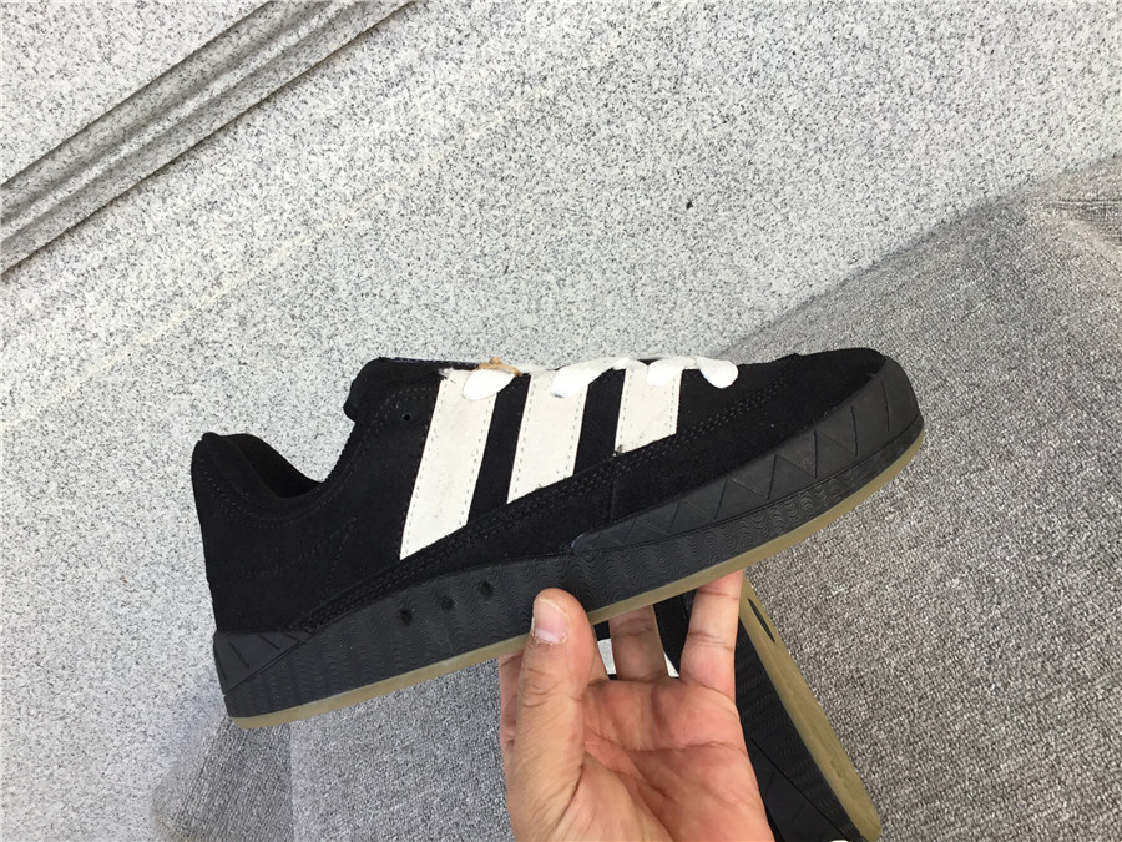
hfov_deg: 58.4
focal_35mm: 31
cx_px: 561
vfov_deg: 45.4
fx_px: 1005
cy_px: 421
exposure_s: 1/193
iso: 25
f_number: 2.4
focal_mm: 3.3
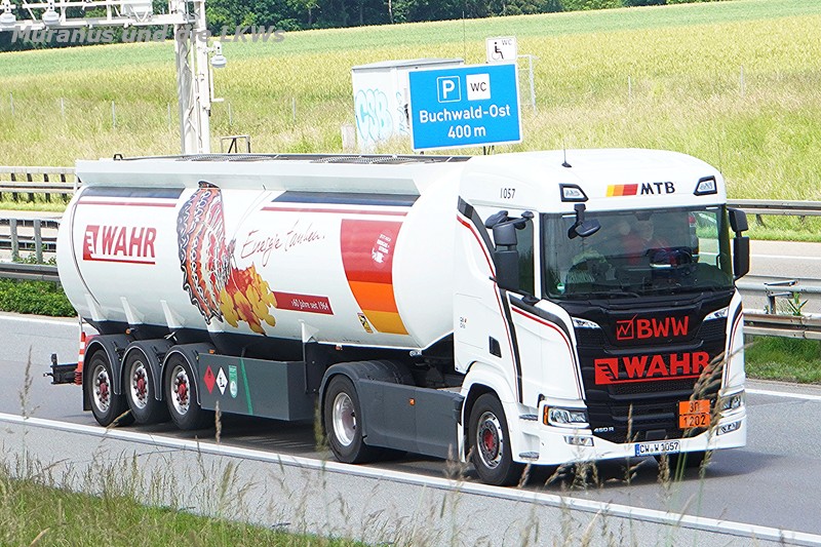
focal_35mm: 98
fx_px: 2233
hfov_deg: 20.8
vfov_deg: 14.0
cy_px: 274
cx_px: 410
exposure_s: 1/1250
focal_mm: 65.3
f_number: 5.6
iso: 640
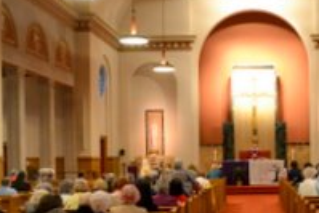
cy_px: 170
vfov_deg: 20.7
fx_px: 576
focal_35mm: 65
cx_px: 284
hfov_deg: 29.7
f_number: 3.5
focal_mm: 18
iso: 3200
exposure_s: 1/40
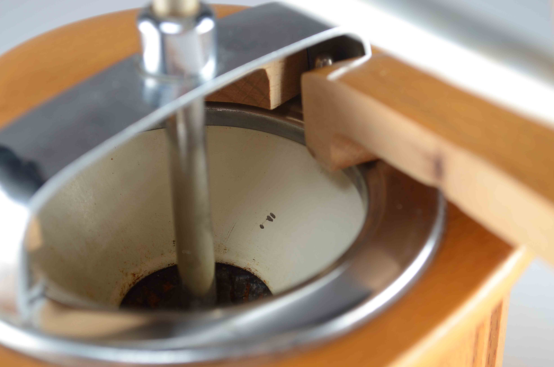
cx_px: 277
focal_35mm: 69
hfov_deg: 29.3
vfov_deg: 19.6
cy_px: 184
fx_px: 1060
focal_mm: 46
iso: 100
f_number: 7.1
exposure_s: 1/80
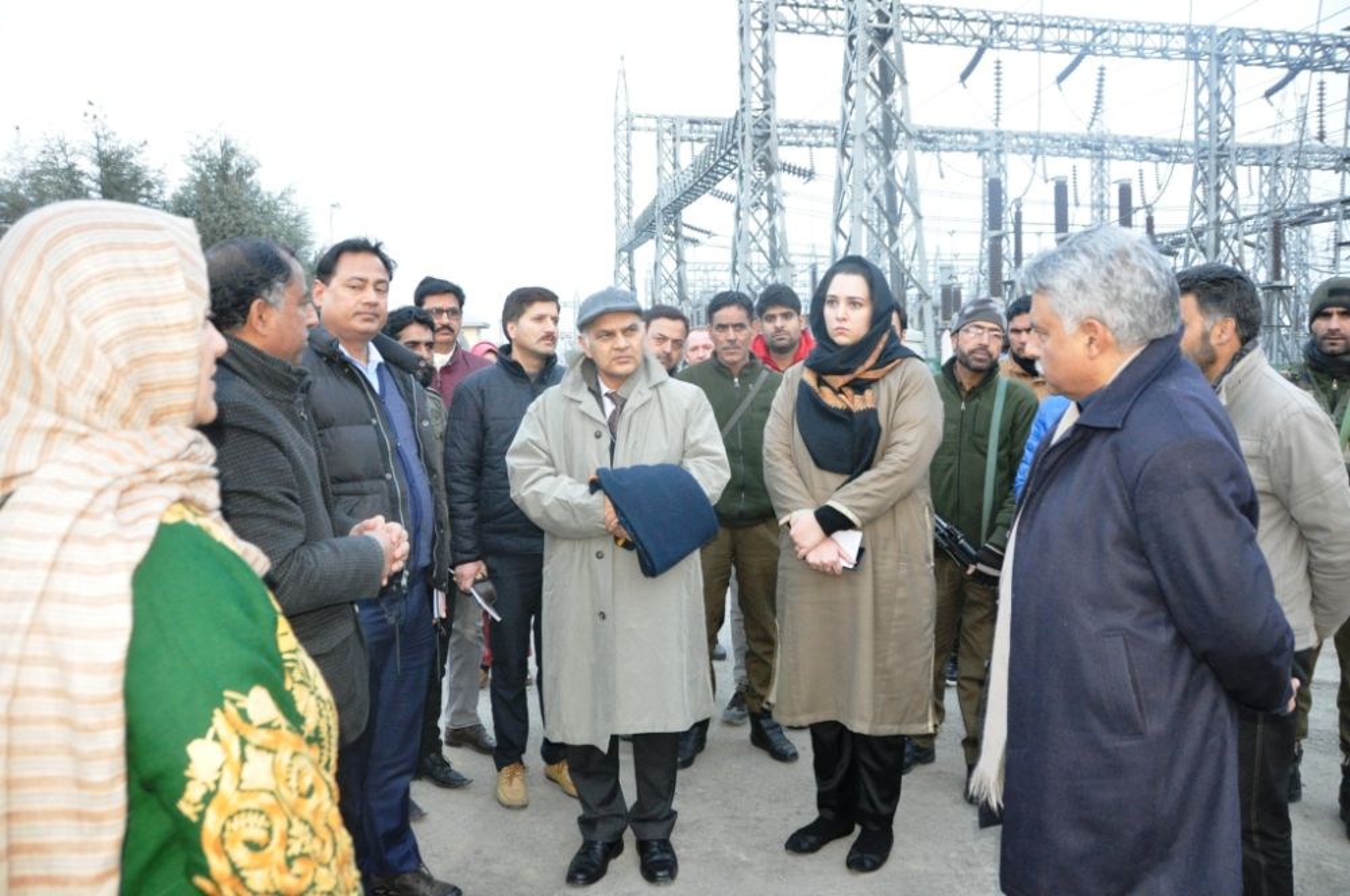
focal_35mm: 27
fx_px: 1011
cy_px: 448
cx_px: 675
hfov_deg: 67.4
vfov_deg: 47.8
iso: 2000
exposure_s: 1/160
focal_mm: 18
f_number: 5
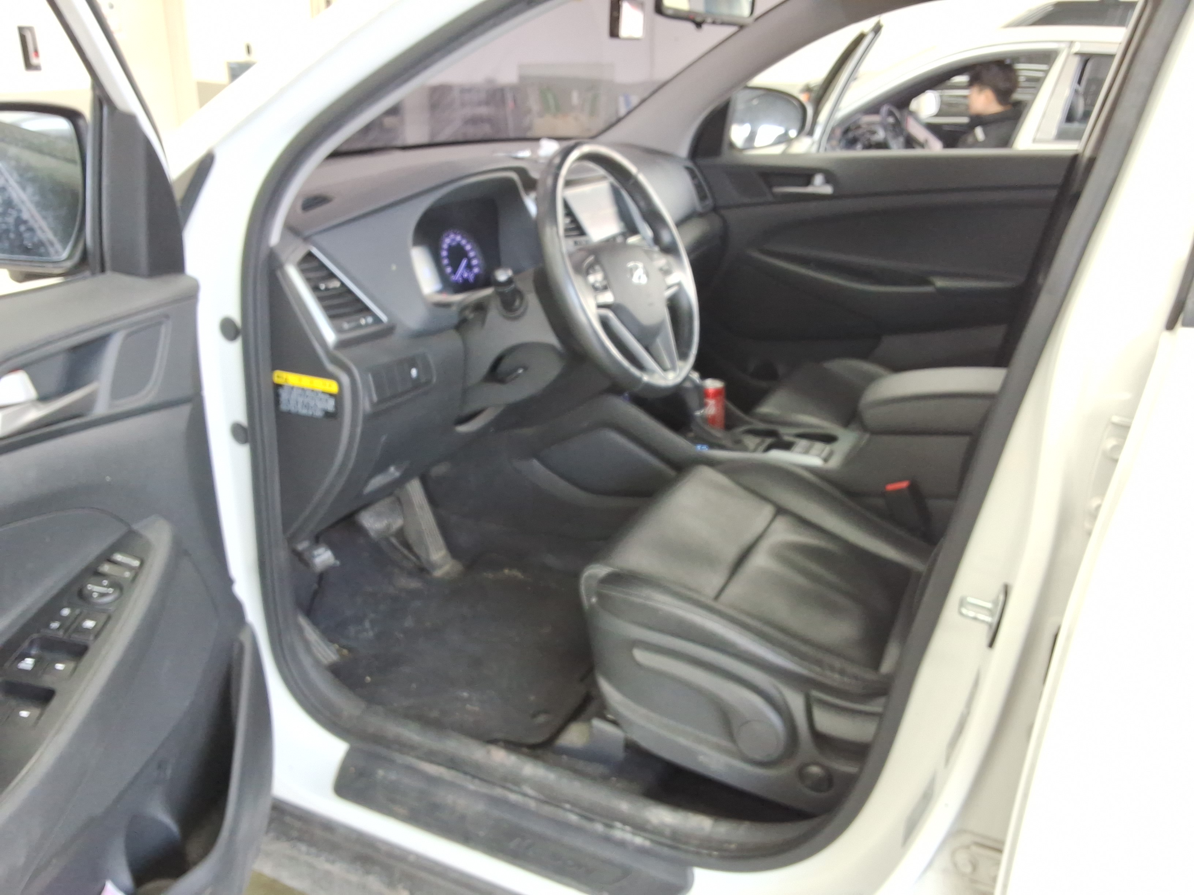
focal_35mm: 28
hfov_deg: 63.4
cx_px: 597
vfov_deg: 49.7
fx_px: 966
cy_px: 448
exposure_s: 1/40
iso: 55
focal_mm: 2.91
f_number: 1.9
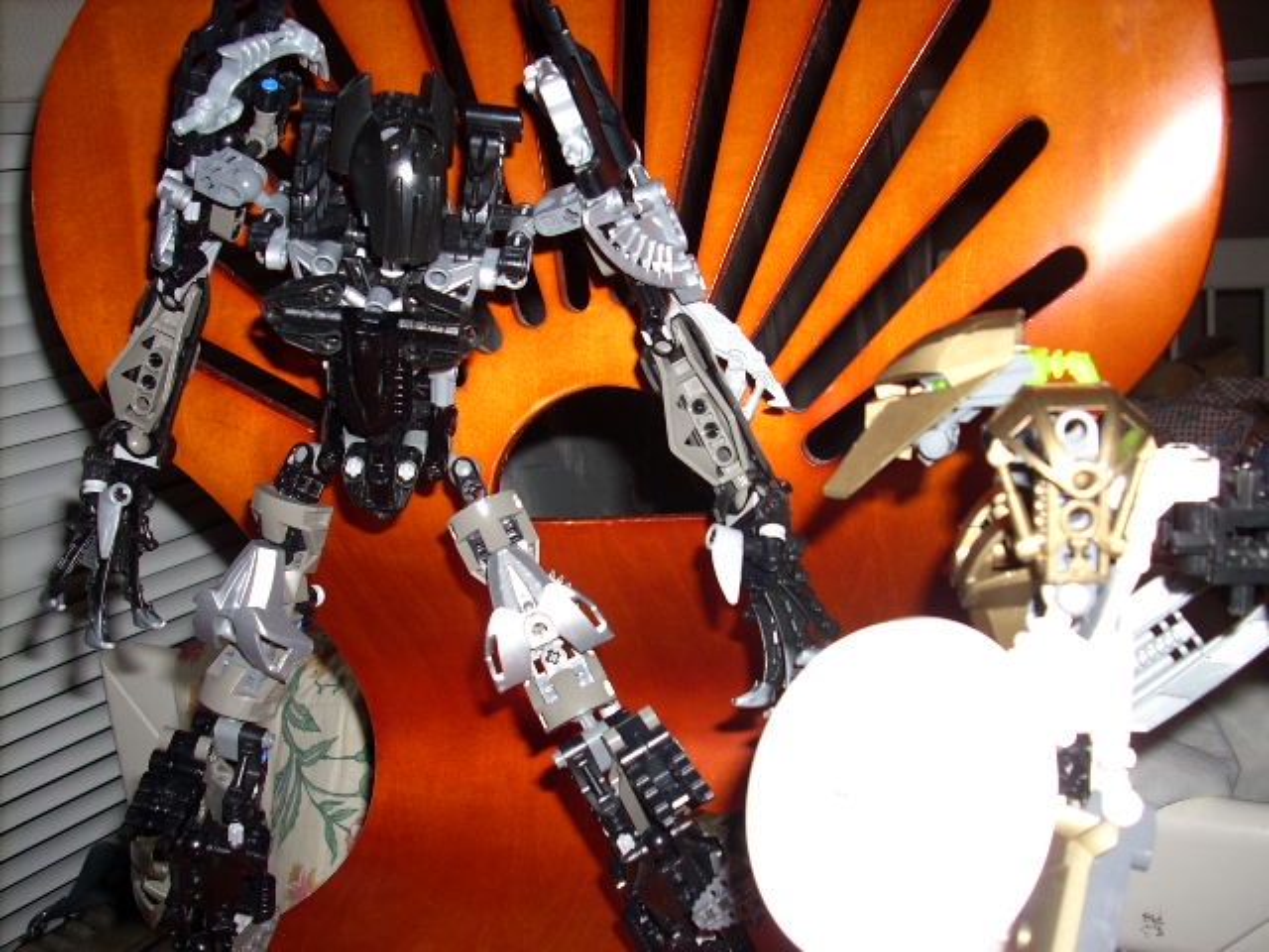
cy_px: 476
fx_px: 1356
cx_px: 634
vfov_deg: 38.7
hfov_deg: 50.1
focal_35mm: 37
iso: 64
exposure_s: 1/60
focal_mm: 6.2
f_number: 2.8
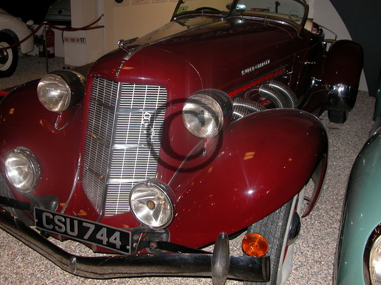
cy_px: 136
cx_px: 185
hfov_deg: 44.8
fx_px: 462
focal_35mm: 42
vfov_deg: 34.3
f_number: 2.8
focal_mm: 8.9
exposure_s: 1/60
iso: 100
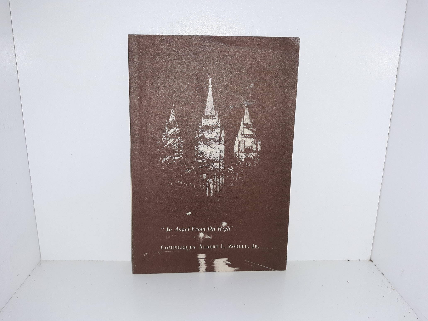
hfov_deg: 63.4
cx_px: 214
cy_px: 160
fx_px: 346
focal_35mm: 28
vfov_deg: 49.7
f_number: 1.7
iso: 40
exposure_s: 1/197
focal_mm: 3.7
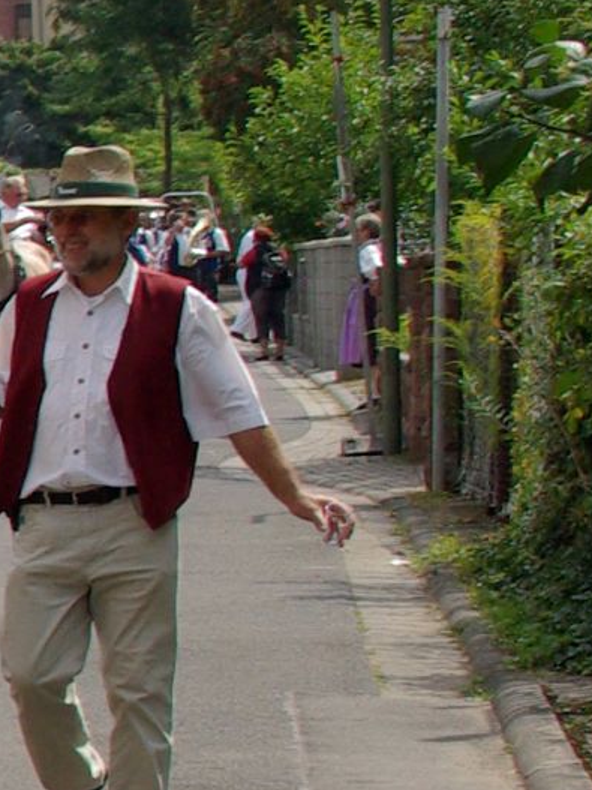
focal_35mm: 157
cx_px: -902
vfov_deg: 12.6
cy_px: 463
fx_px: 3581
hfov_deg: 8.5
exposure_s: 1/500
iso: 400
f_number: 8
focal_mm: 28
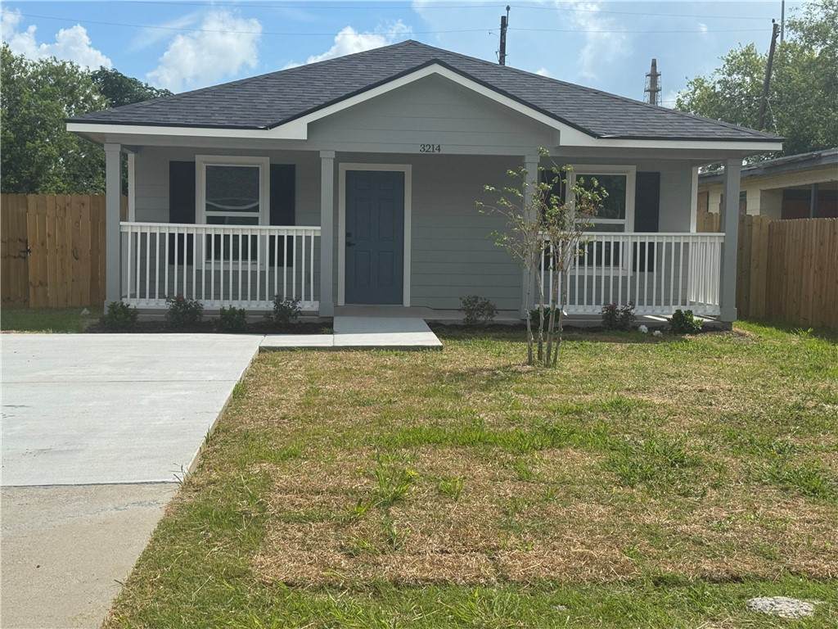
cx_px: 419
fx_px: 1162
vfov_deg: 30.3
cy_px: 314
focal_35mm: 48
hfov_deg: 39.7
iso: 64
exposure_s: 1/7092
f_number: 1.78
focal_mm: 6.76
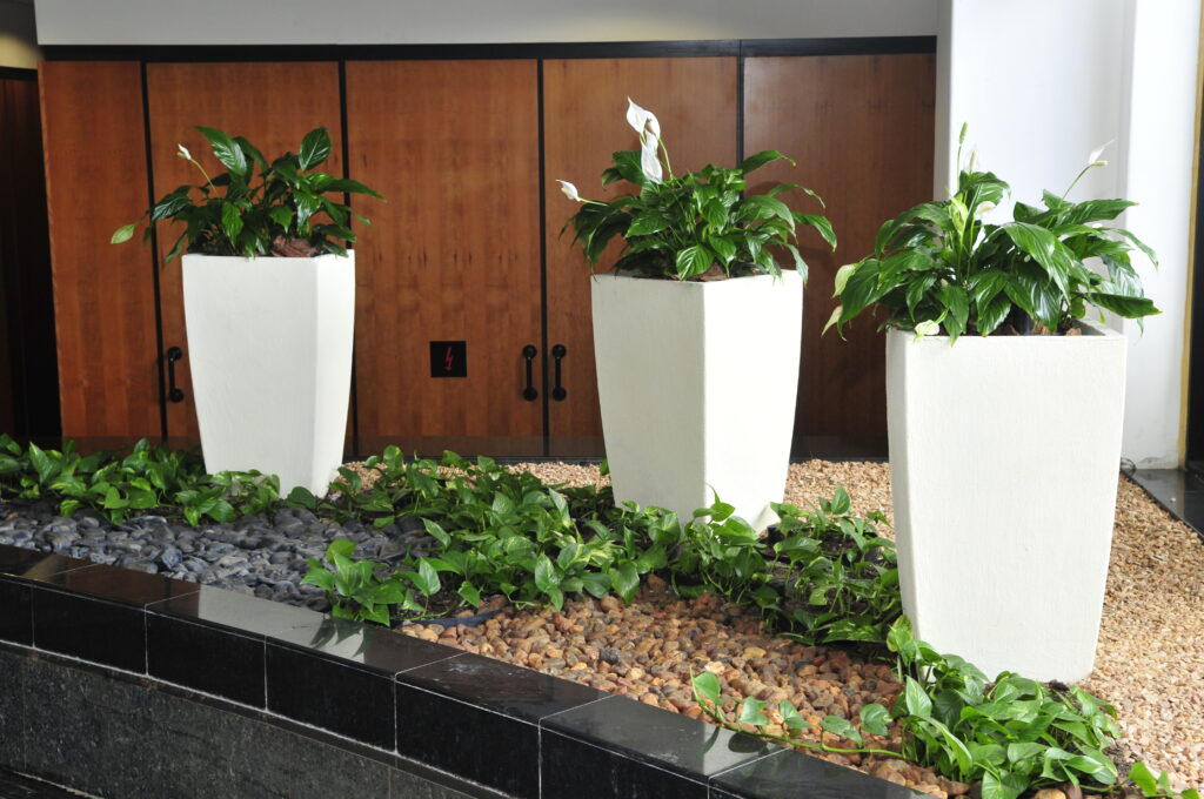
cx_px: 602
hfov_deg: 37.9
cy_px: 400
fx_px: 1754
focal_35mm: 52
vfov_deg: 25.7
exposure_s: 1/50
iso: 400
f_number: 5
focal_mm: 35
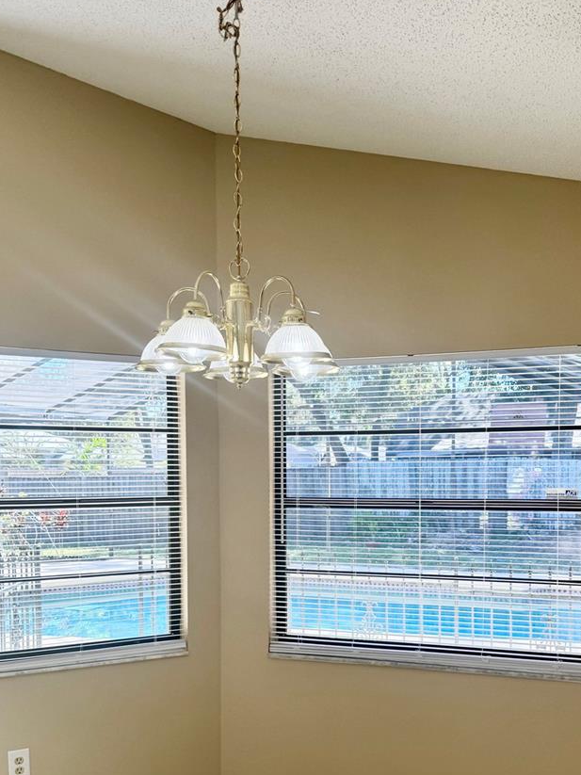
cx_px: 303
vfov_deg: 51.8
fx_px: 783
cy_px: 509
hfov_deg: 40.7
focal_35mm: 35
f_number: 1.78
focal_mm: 6.76
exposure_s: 1/325
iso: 80
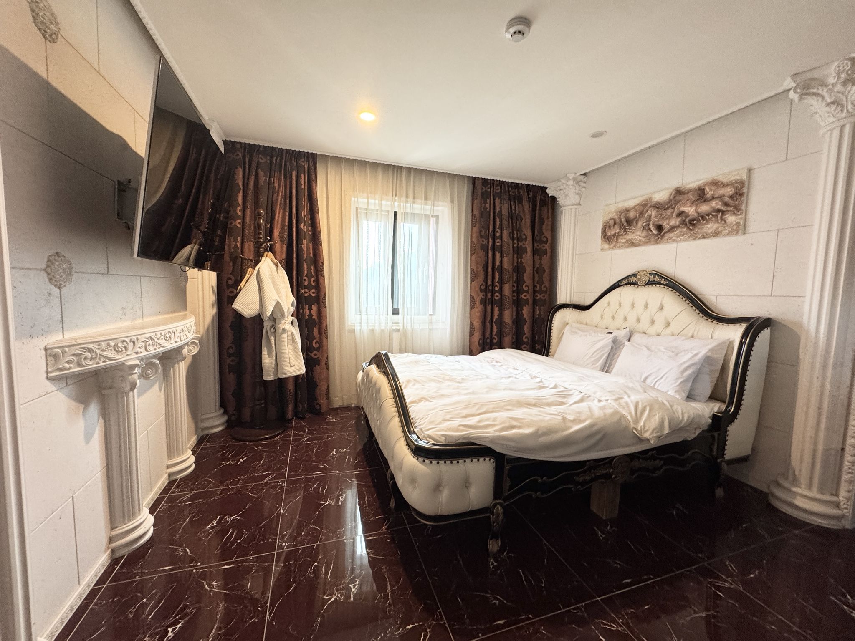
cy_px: 320
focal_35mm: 14
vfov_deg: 85.7
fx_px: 346
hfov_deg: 102.1
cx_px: 428
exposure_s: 1/60
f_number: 2.2
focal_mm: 2.22
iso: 320
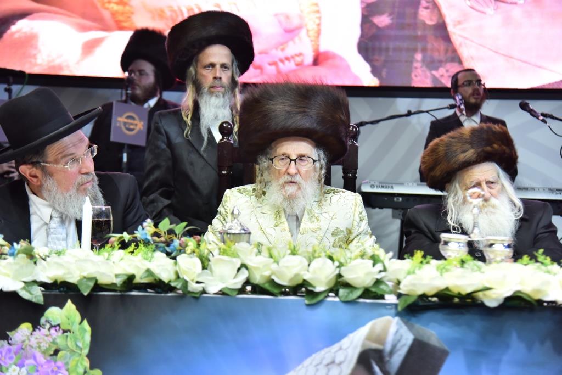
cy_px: 188
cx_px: 281
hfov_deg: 32.4
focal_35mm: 62
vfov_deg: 21.9
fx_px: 968
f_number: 4
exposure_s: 1/400
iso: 1600
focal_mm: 62
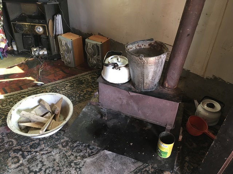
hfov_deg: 61.7
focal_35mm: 29
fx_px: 195
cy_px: 87
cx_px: 116
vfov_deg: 48.2
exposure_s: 1/33
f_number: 2.2
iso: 125
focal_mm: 4.15
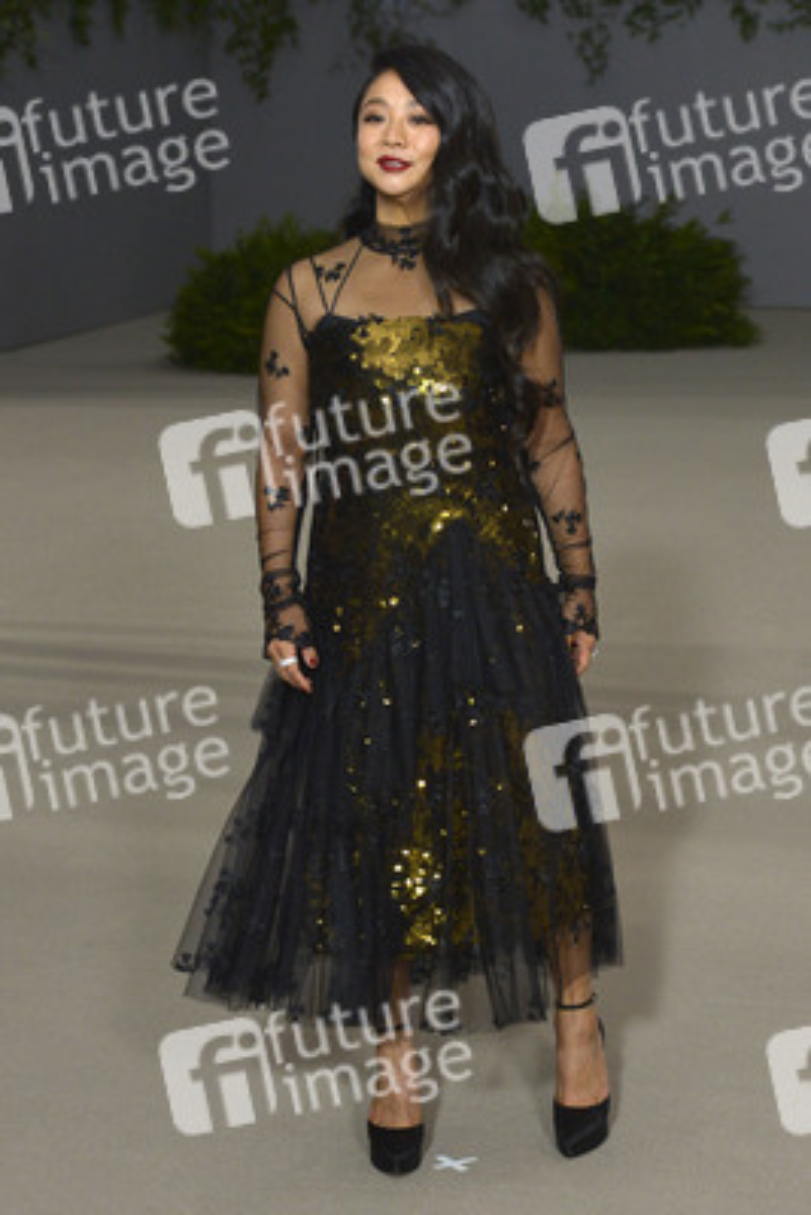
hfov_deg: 19.5
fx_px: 2363
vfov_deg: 28.8
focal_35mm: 70
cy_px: 608
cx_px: 406
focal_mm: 70
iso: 1600
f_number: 7.1
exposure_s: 1/250
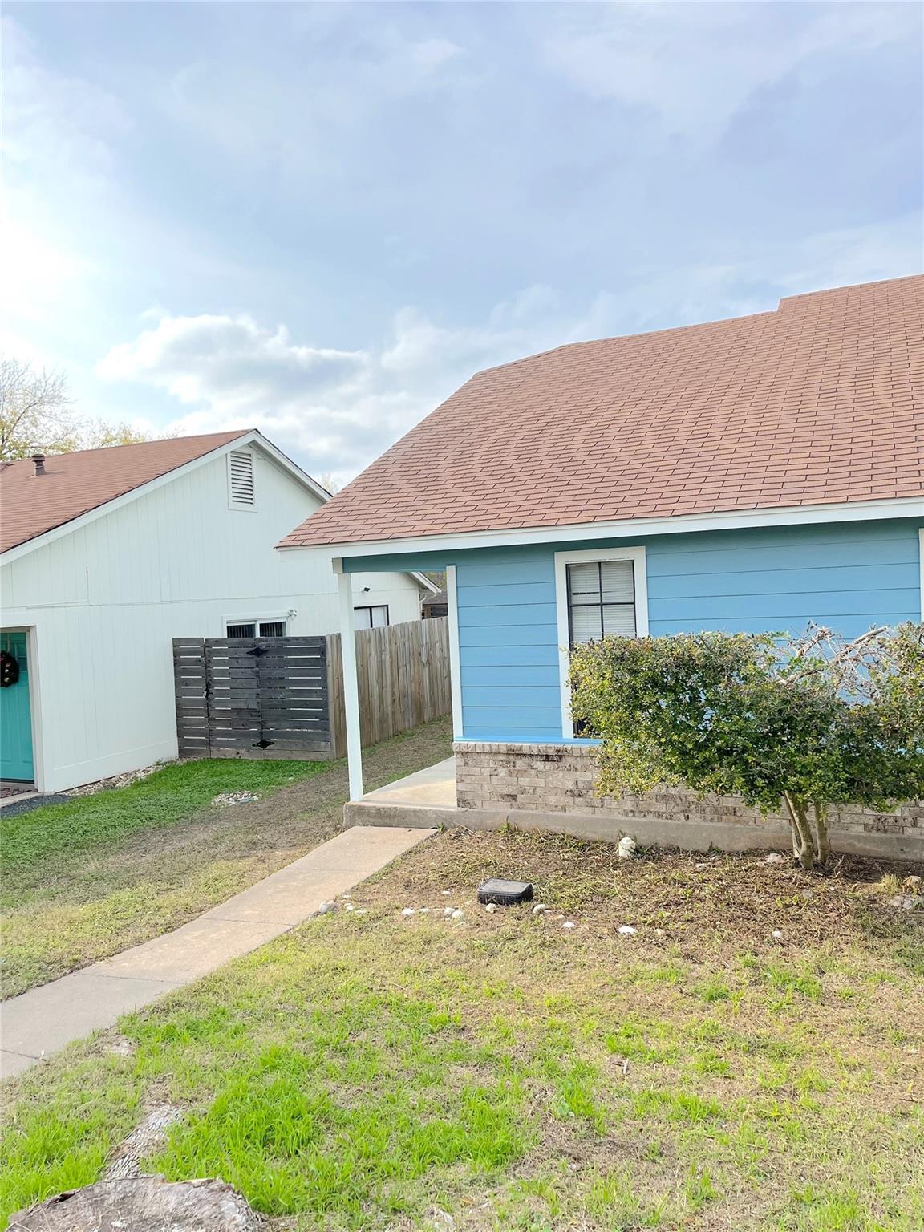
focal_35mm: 26
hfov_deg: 53.1
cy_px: 616
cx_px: 462
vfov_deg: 67.3
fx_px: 925
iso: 50
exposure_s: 1/3521
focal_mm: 5.1
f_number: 1.6
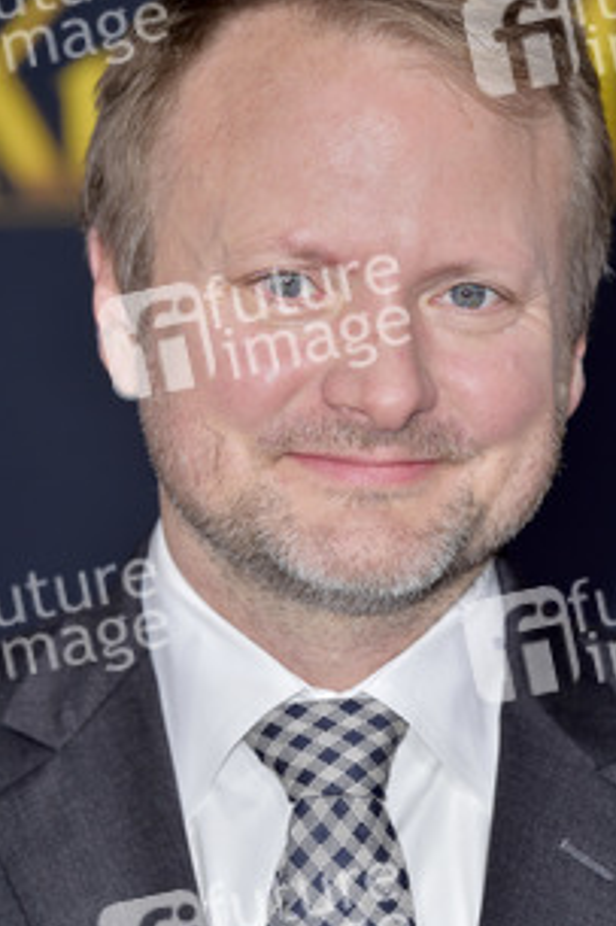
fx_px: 10123
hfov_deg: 3.5
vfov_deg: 5.2
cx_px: 344
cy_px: 480
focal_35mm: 394
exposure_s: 1/250
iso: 500
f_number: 7.1
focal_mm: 300
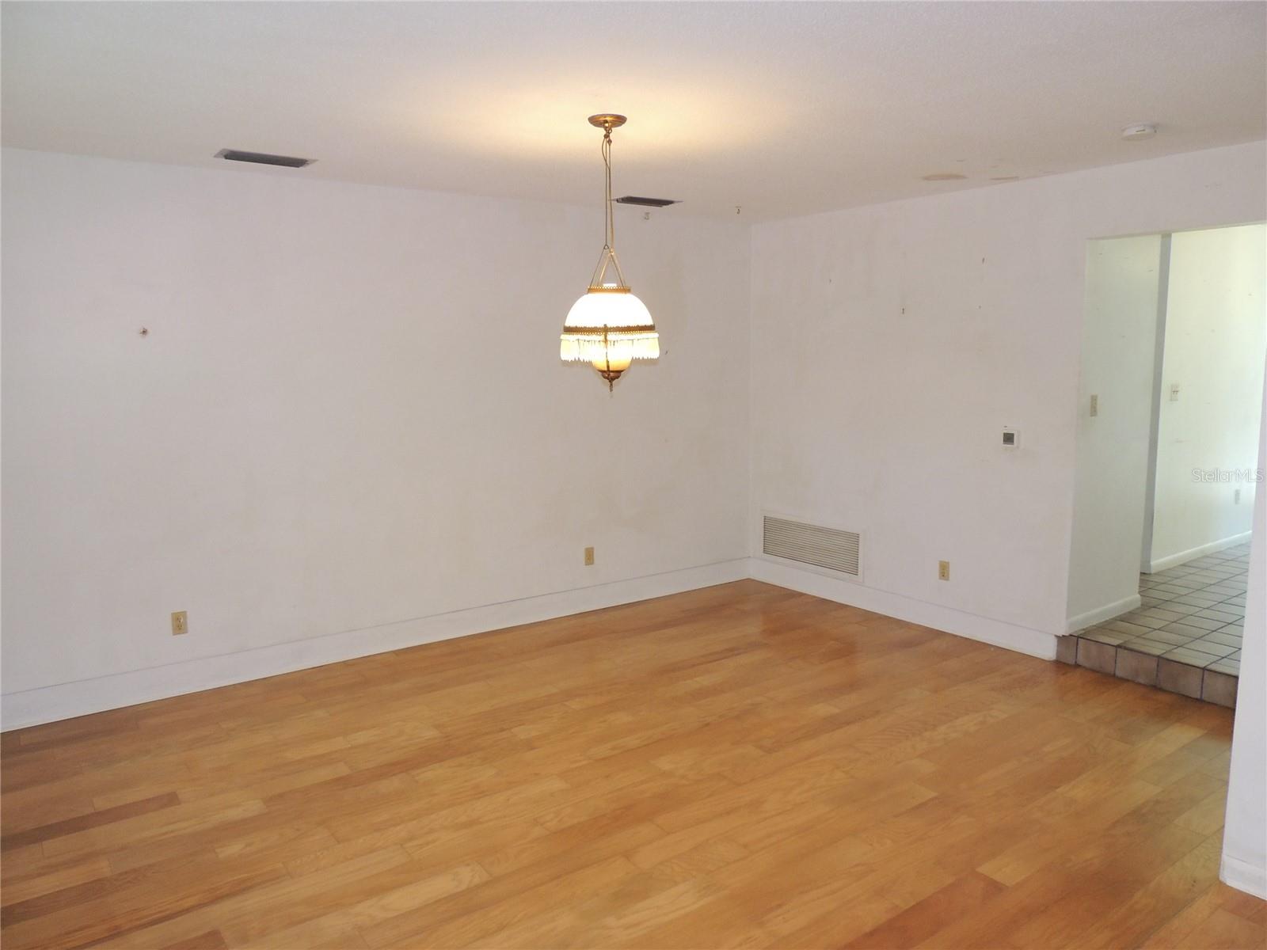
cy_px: 475
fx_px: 878
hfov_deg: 71.6
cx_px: 634
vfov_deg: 56.8
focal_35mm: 24
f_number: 3
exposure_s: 1/40
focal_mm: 4.3
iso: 360
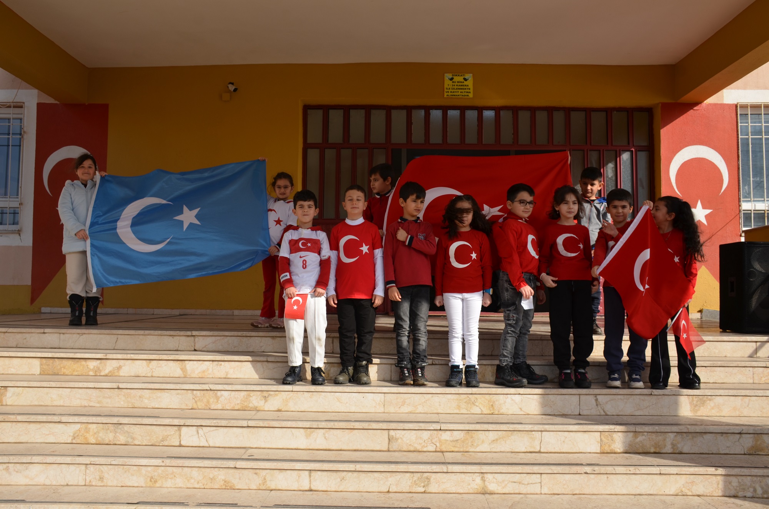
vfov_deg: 43.4
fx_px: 639
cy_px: 254
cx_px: 384
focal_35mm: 30
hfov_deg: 62.0
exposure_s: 1/250
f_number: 9
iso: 100
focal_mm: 20
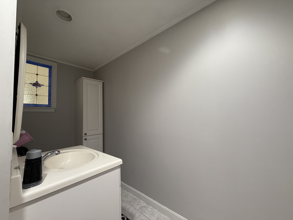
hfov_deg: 102.1
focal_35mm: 14
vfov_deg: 85.7
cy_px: 110
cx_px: 146
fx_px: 119
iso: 200
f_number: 2.2
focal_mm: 2.22
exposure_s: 1/60
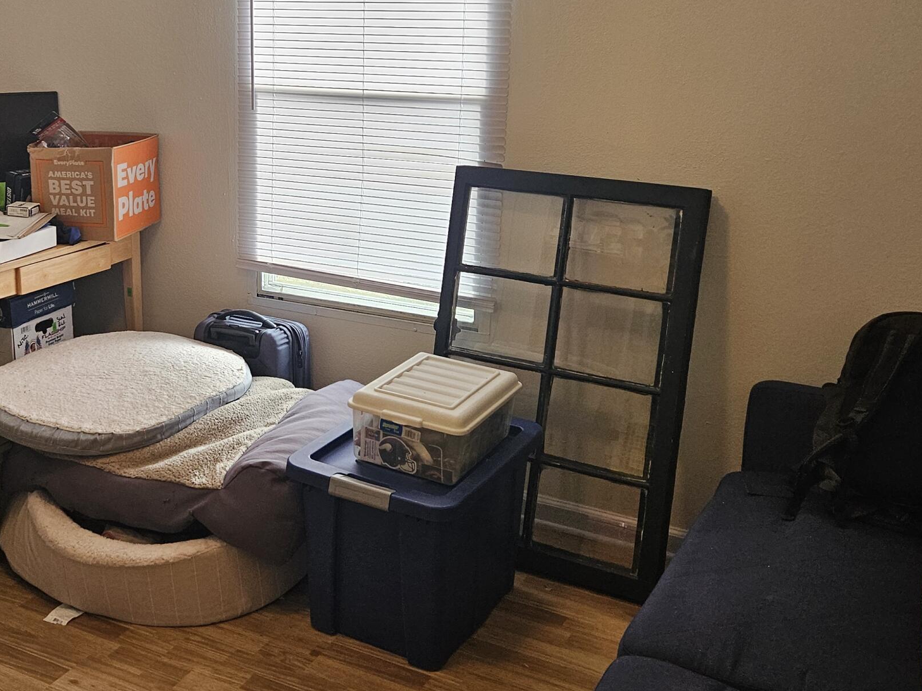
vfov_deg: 33.2
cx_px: 300
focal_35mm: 43
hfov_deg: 43.2
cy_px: 220
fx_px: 1145
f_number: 1.8
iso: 250
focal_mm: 5.4
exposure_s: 1/120
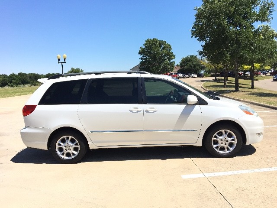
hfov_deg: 61.7
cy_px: 104
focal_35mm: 29
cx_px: 138
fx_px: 232
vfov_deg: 48.2
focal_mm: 4.15
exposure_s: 1/1603
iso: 25
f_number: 2.2
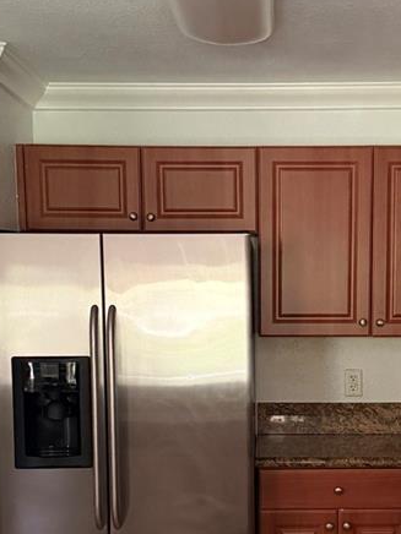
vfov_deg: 28.9
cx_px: 297
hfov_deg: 22.1
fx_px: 1019
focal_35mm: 66
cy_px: 408
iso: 640
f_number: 1.78
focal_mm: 6.76
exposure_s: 1/60
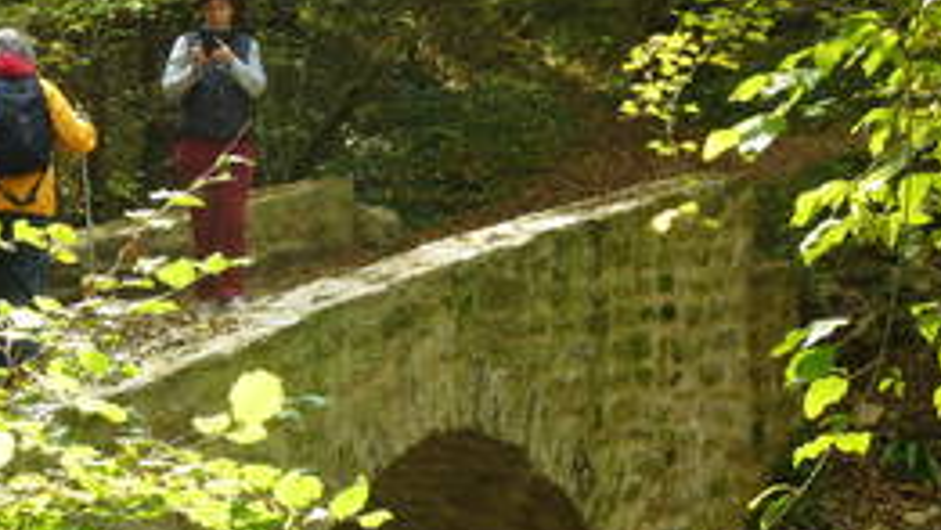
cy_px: 375
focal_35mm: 75
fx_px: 1872
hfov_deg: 27.8
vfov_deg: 16.1
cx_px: 238
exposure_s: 1/60
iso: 100
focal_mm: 8
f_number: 4.5
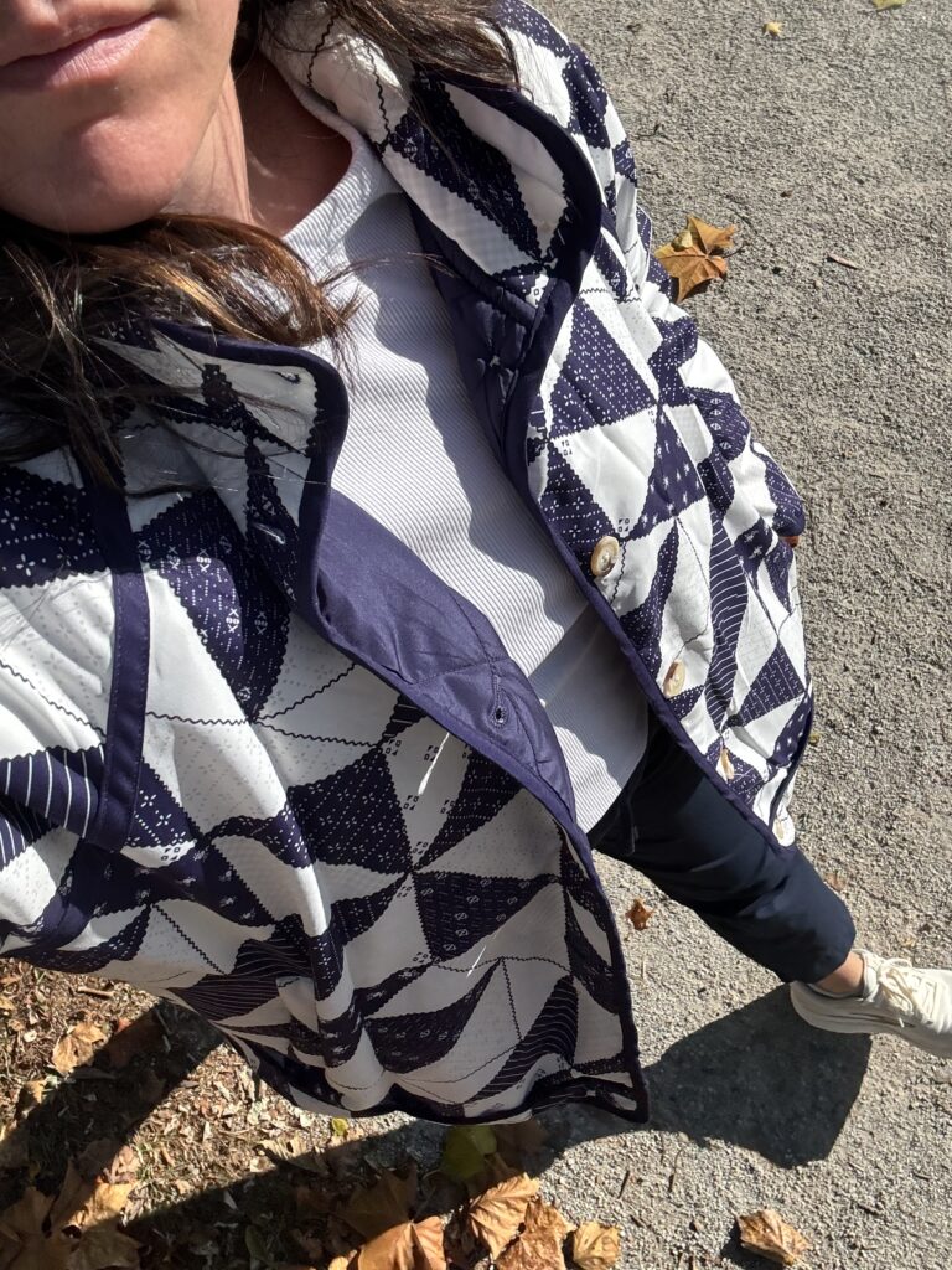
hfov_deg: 46.8
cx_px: 476
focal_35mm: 30
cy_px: 635
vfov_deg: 60.0
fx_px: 1100
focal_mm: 2.69
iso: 25
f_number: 1.9
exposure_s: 1/1255
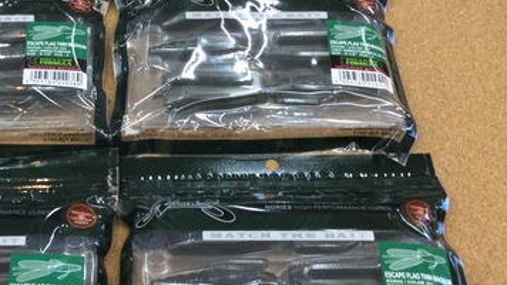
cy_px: 202
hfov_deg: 35.8
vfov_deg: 20.9
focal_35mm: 57
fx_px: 766
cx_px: 130
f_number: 2.4
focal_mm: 3.3
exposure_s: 1/30
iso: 32
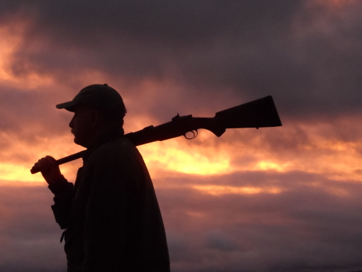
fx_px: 1255
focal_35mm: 120
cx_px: 181
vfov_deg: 12.4
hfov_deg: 16.4
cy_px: 136
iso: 640
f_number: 4.6
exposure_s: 1/60
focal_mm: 19.5
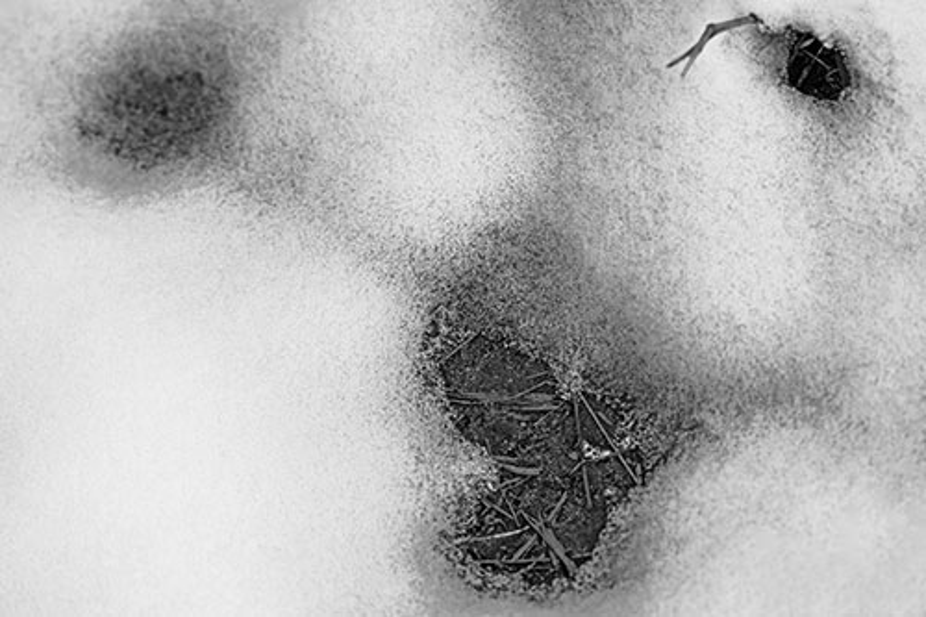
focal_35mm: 210
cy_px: 308
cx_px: 463
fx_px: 5400
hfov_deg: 9.8
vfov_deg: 6.5
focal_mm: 210
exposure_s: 1/250
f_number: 7.1
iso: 64
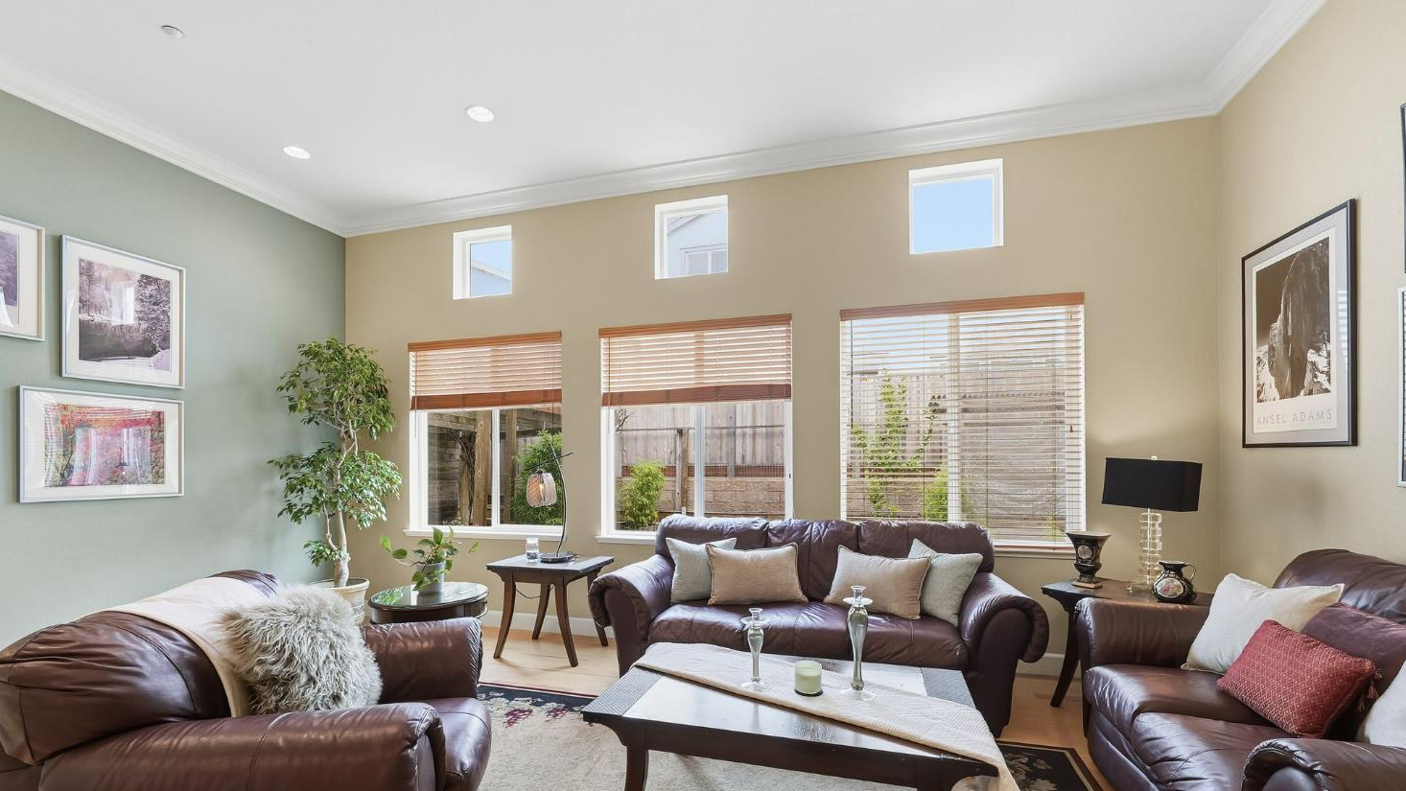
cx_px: 699
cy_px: 464
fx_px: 559
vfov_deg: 70.0
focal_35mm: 15
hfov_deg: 103.0
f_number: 5.6
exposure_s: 1/60
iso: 160
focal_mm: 14
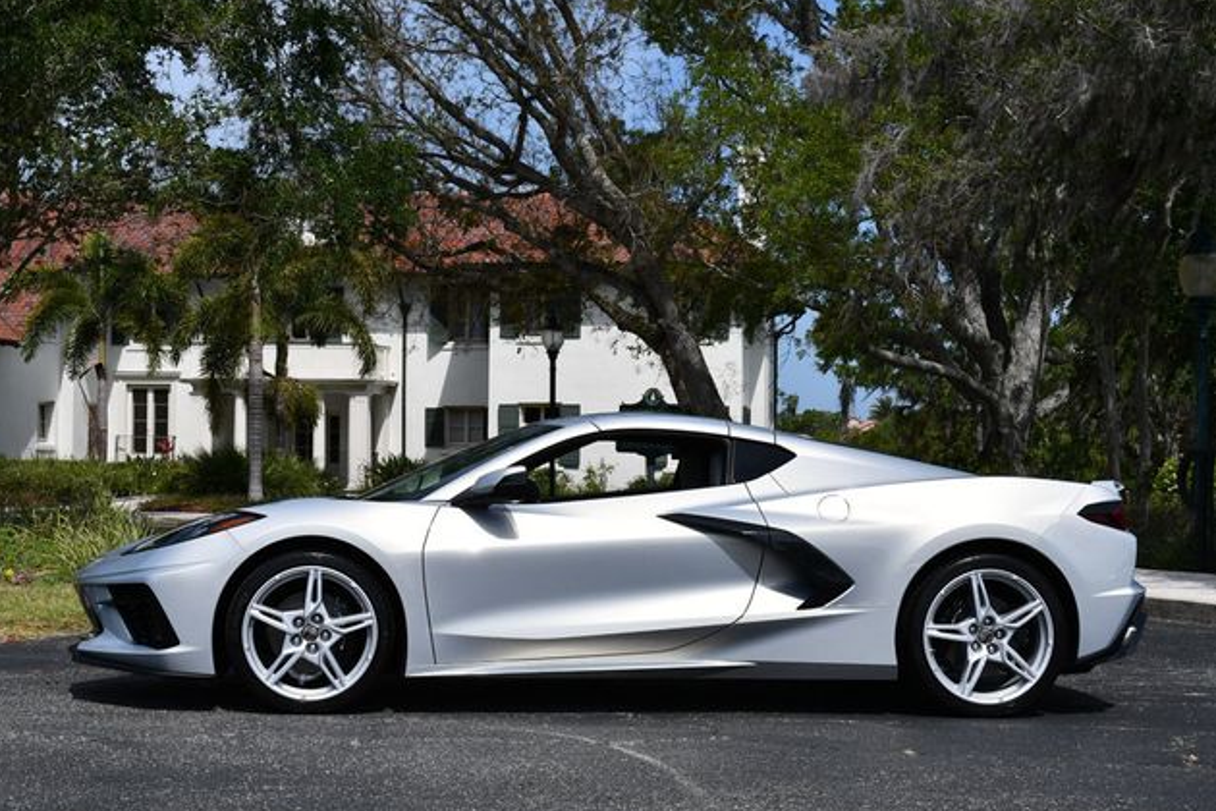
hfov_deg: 32.9
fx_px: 2060
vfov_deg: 22.3
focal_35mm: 61
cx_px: 612
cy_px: 407
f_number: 9
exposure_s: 1/320
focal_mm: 30
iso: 100
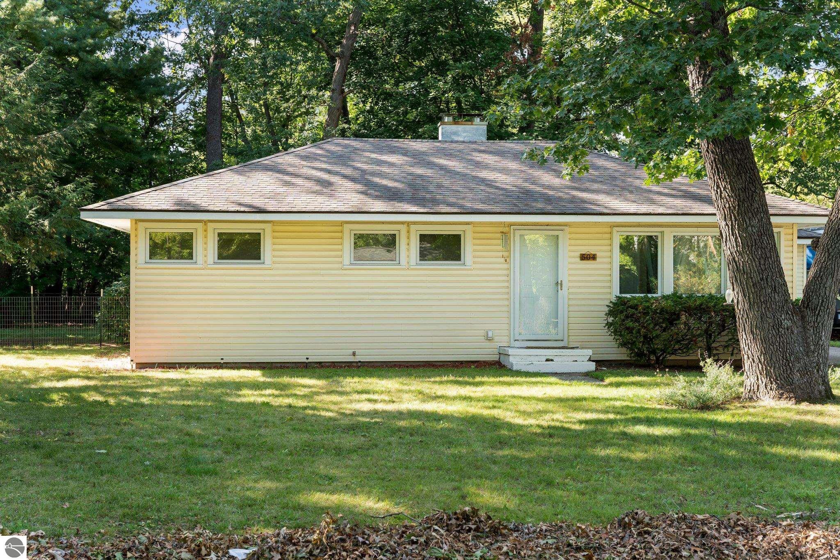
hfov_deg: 40.8
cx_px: 420
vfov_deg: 27.8
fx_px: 1129
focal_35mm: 48
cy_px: 280
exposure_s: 1/100
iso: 250
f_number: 5.6
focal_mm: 48.4
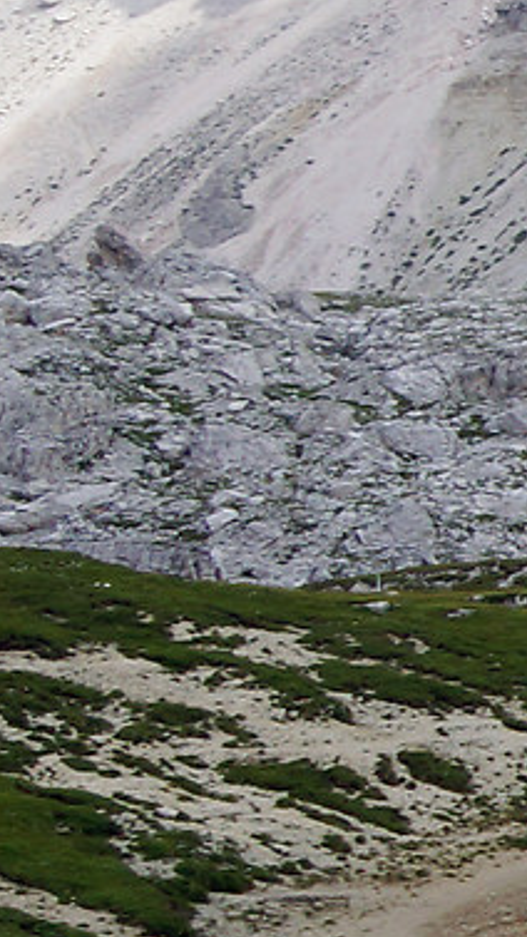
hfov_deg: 5.2
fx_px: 4473
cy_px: 196
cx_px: 2754
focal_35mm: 180
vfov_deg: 11.9
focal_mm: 18
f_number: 11
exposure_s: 1/80
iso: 100
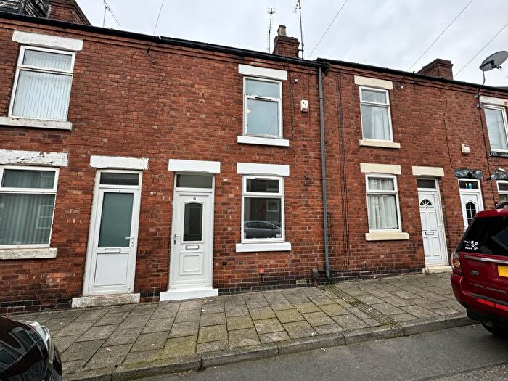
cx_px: 254
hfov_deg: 102.1
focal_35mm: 14
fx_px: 205
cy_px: 190
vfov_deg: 85.7
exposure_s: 1/111
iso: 40
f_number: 2.2
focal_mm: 2.22
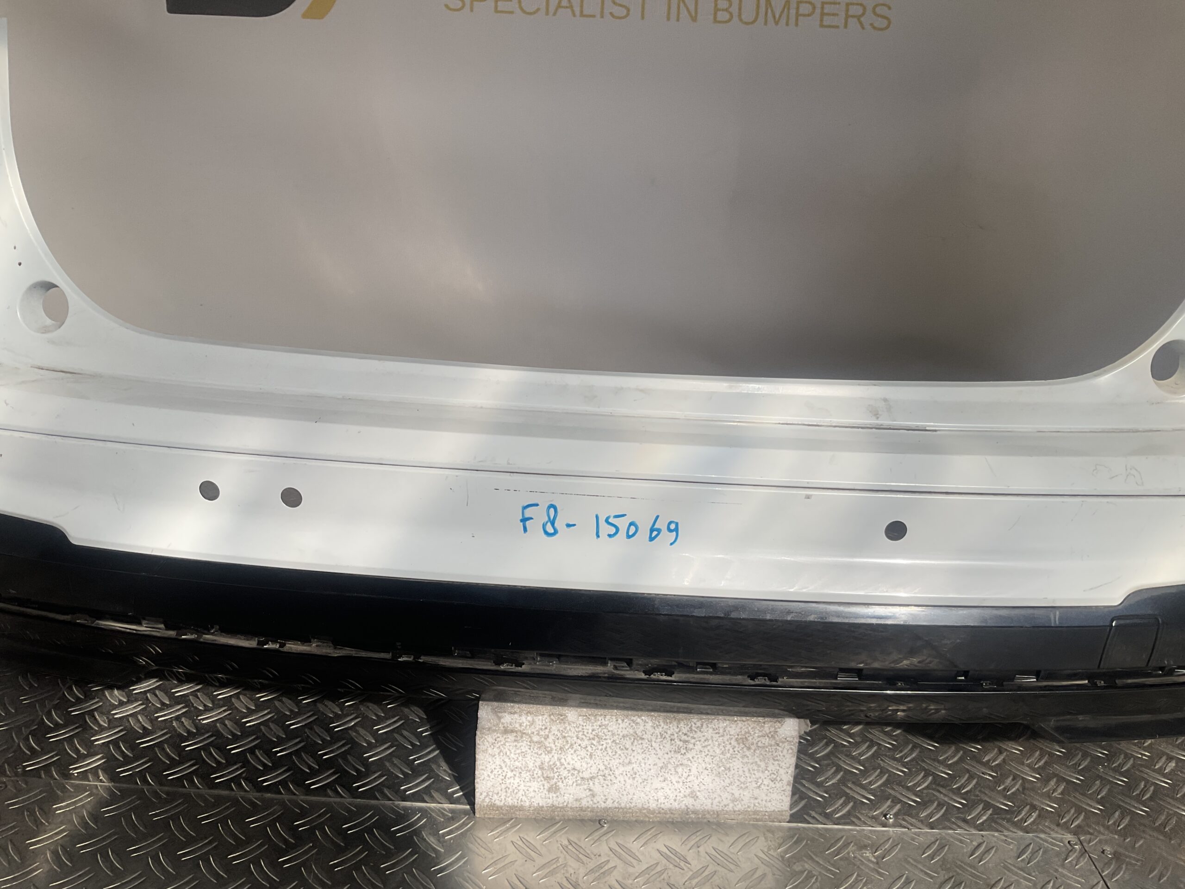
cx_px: 592
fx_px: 993
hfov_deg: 61.7
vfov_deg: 48.2
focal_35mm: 29
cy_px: 444
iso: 16
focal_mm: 3
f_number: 1.8
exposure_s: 1/1730
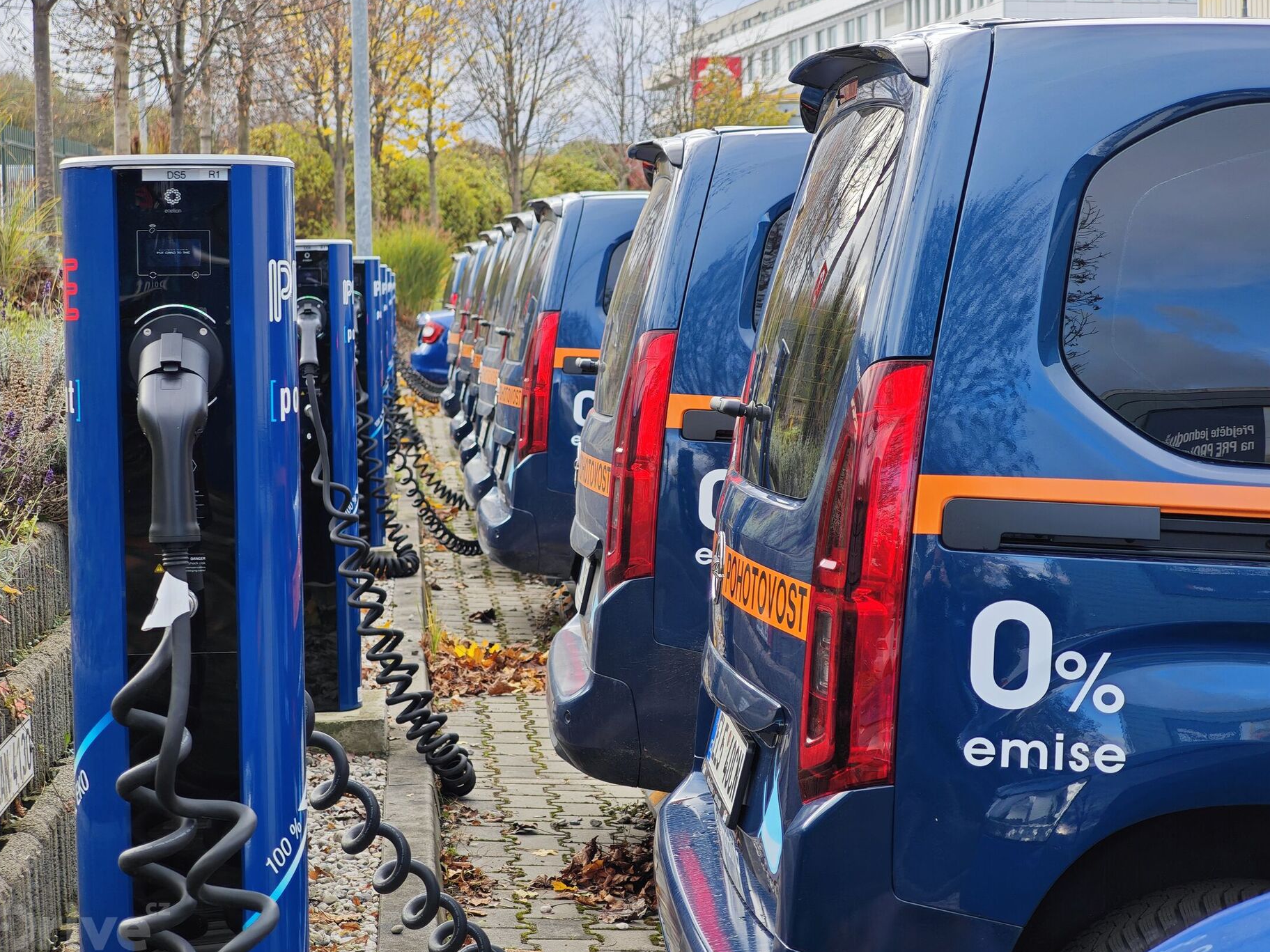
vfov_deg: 18.7
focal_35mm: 79
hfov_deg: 24.7
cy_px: 470
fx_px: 2898
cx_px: 637
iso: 50
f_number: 1.8
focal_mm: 12.28
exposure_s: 1/612
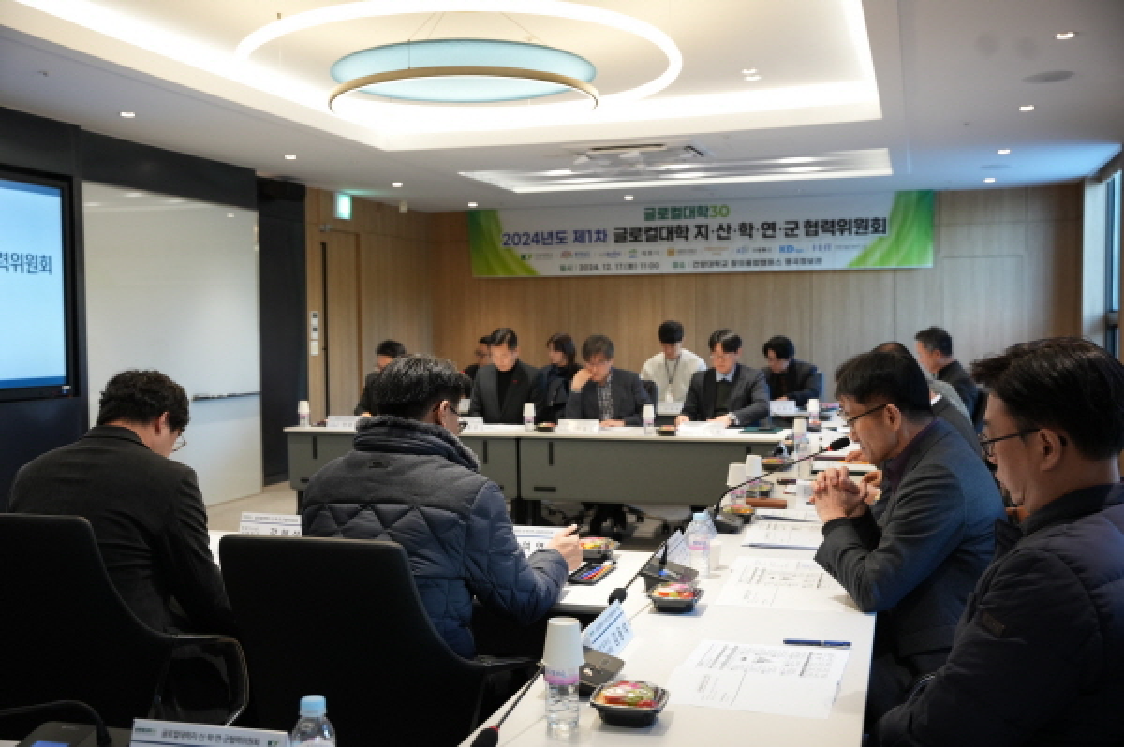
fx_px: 1132
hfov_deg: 52.8
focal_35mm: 36
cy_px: 374
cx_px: 562
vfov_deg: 36.5
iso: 1250
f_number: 4
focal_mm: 36.3
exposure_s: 1/160
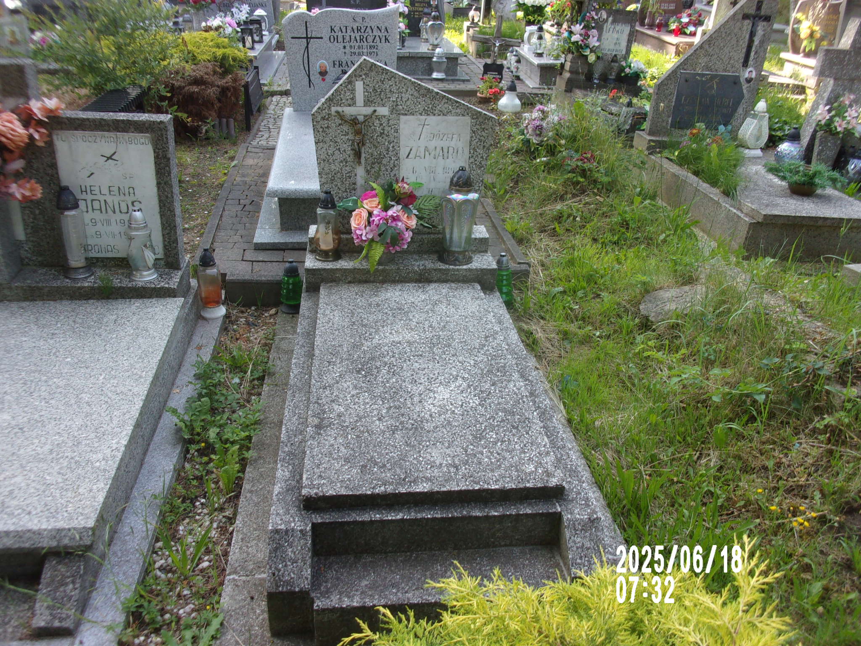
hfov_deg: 63.4
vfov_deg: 49.7
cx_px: 430
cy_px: 323
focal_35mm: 28
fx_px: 696
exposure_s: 1/75
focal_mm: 5.1
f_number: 3.9
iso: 80
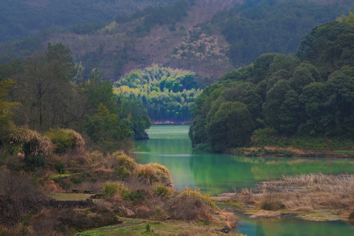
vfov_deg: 13.0
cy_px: 118
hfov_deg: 19.5
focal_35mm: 105
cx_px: 177
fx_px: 1032
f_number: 8
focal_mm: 105
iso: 1250
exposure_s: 1/125
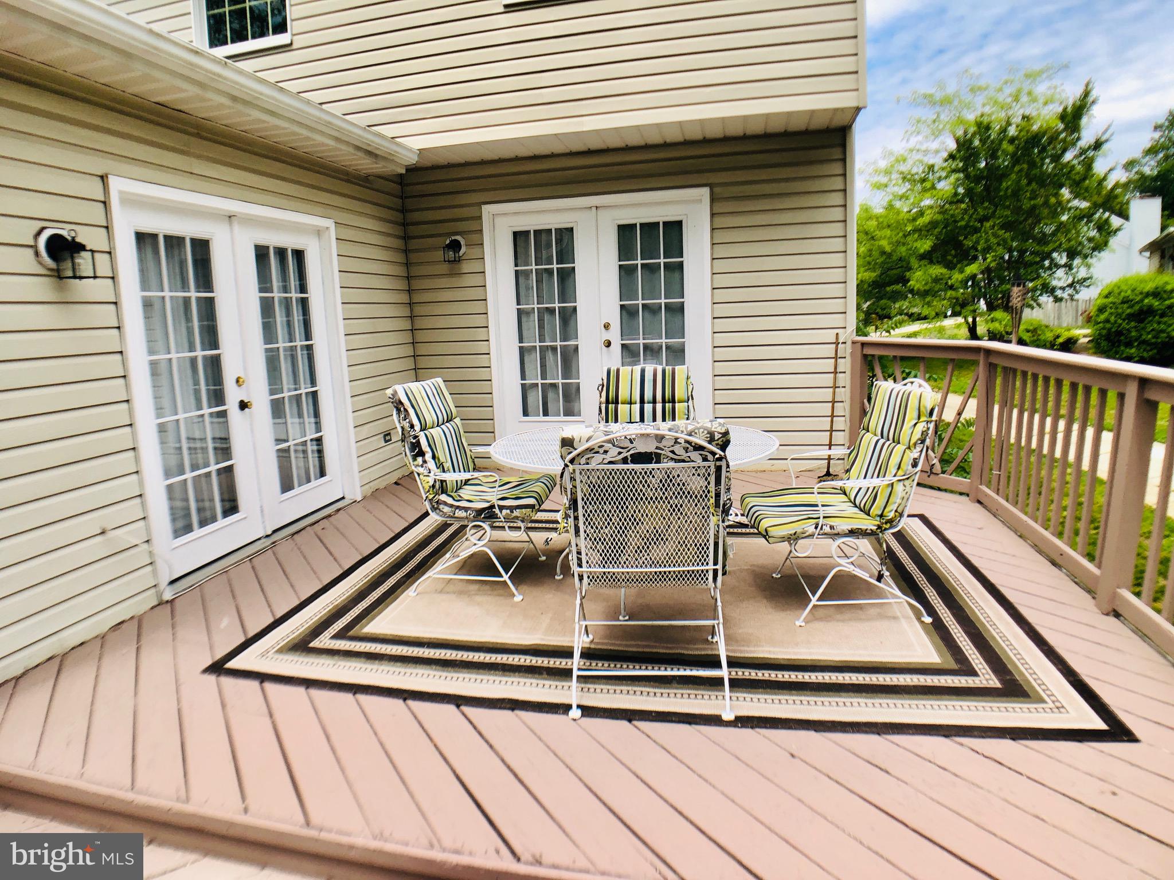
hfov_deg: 63.4
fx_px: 950
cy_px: 440
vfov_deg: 49.7
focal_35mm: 28
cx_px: 587
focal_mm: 3.99
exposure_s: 1/1263
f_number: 1.8
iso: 20
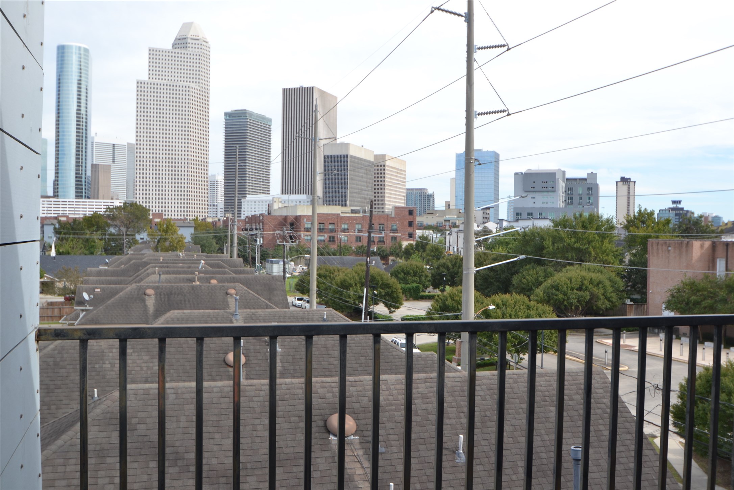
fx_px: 734
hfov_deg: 53.1
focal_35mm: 36
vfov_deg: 36.9
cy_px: 245
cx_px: 367
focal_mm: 24
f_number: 6.3
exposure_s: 1/160
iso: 100
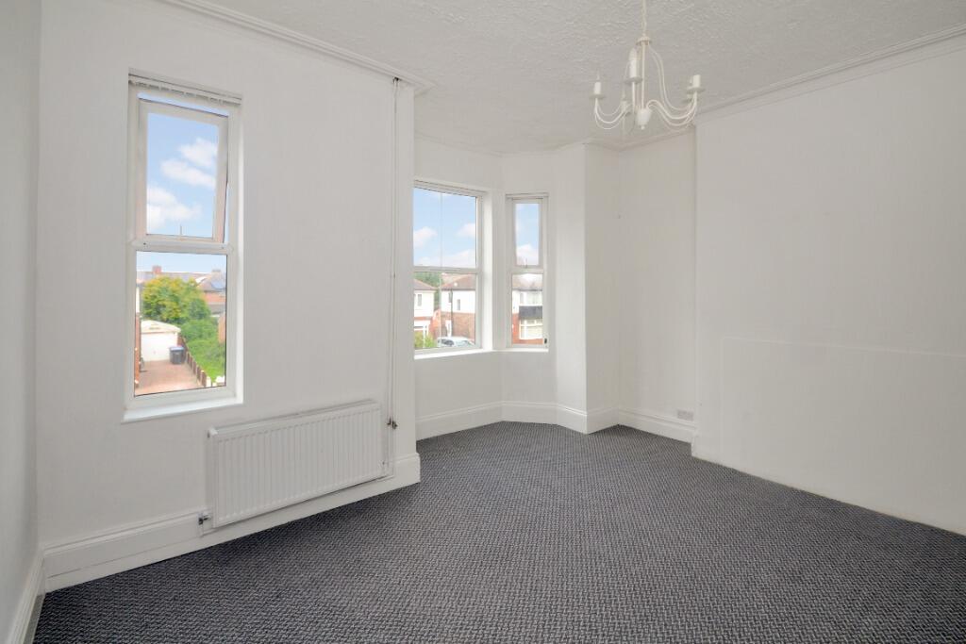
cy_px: 322
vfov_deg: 77.3
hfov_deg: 100.4
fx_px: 403
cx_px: 483
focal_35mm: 15
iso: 400
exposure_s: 1/100
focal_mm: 10
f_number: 7.1
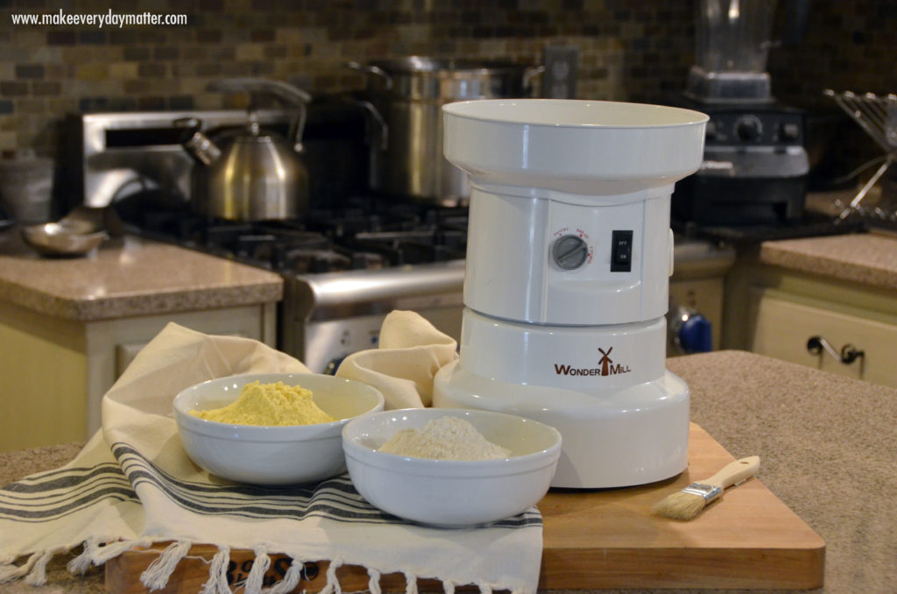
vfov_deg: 15.1
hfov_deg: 22.7
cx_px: 448
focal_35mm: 90
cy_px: 297
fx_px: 2238
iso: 2200
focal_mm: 60
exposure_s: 1/30
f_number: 7.1
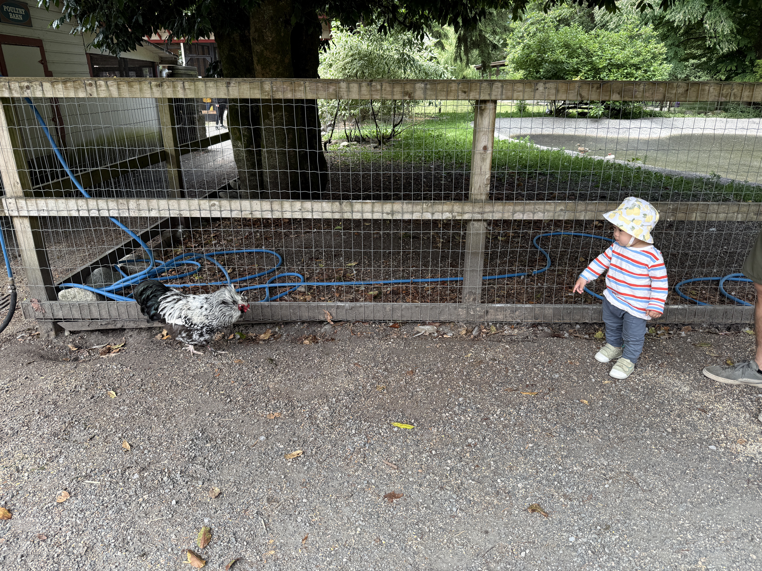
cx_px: 381
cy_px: 286
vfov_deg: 56.8
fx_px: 528
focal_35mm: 24
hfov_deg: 71.6
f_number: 1.78
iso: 80
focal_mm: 6.76
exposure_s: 1/504
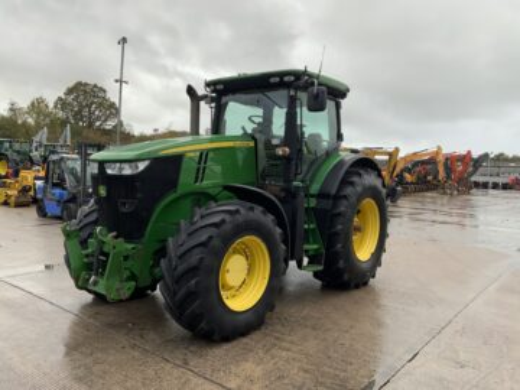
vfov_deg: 48.2
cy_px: 195
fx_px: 436
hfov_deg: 61.7
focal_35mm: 29
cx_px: 260
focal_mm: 3
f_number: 1.8
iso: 16
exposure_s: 1/130
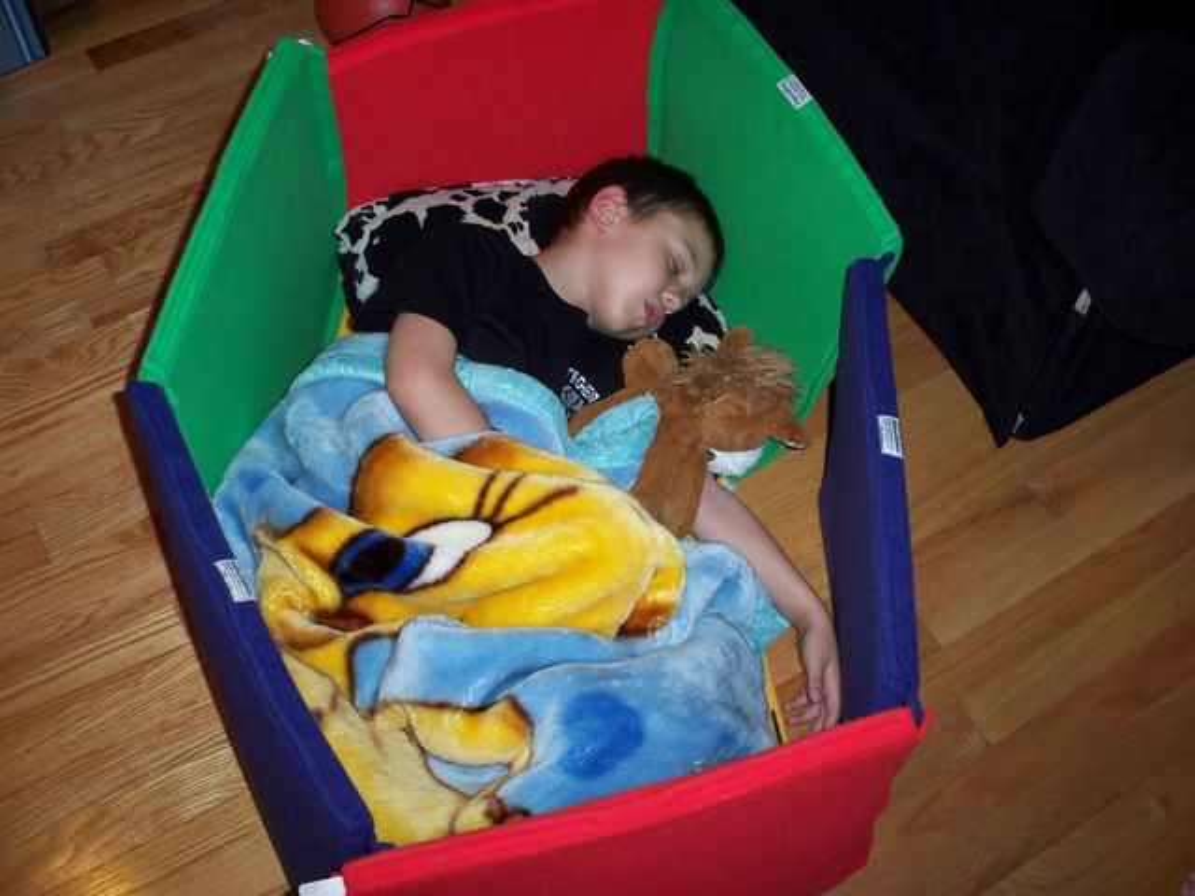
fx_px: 1277
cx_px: 598
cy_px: 448
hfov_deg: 50.1
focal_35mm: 37
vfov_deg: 38.7
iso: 200
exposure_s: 1/30
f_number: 3.4
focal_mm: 7.9
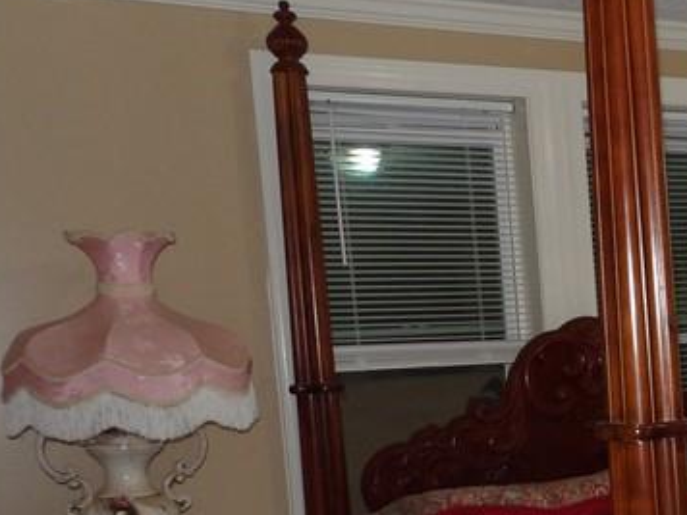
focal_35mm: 69
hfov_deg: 24.1
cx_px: 932
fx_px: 1369
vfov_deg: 20.7
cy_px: 500
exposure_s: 1/29
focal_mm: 4.3
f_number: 3.2
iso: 200
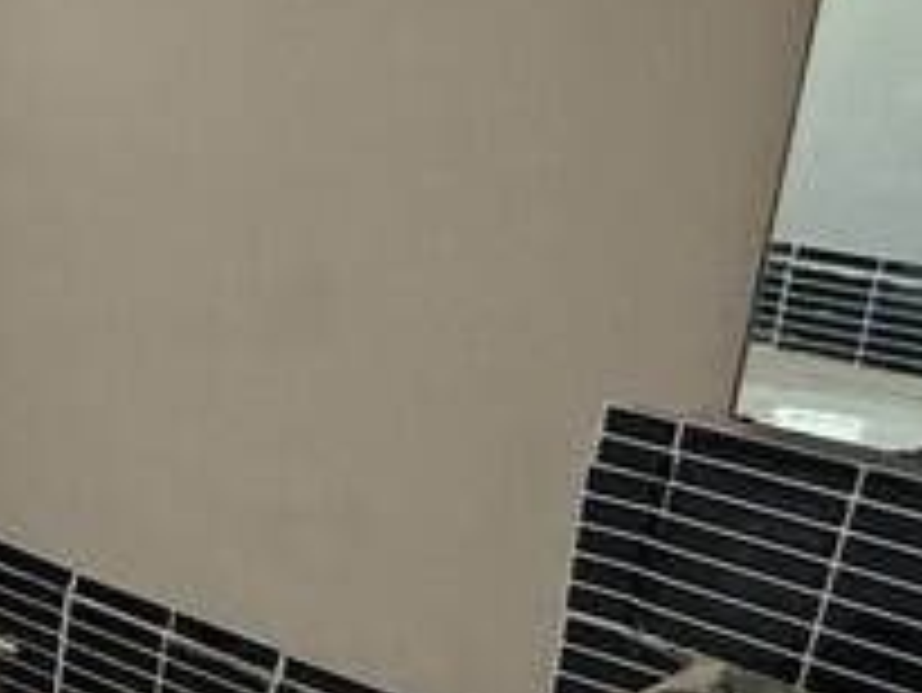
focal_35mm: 70
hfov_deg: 21.9
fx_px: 1866
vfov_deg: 21.0
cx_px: -549
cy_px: 441
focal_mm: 2.22
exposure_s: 1/50
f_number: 2.2
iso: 320
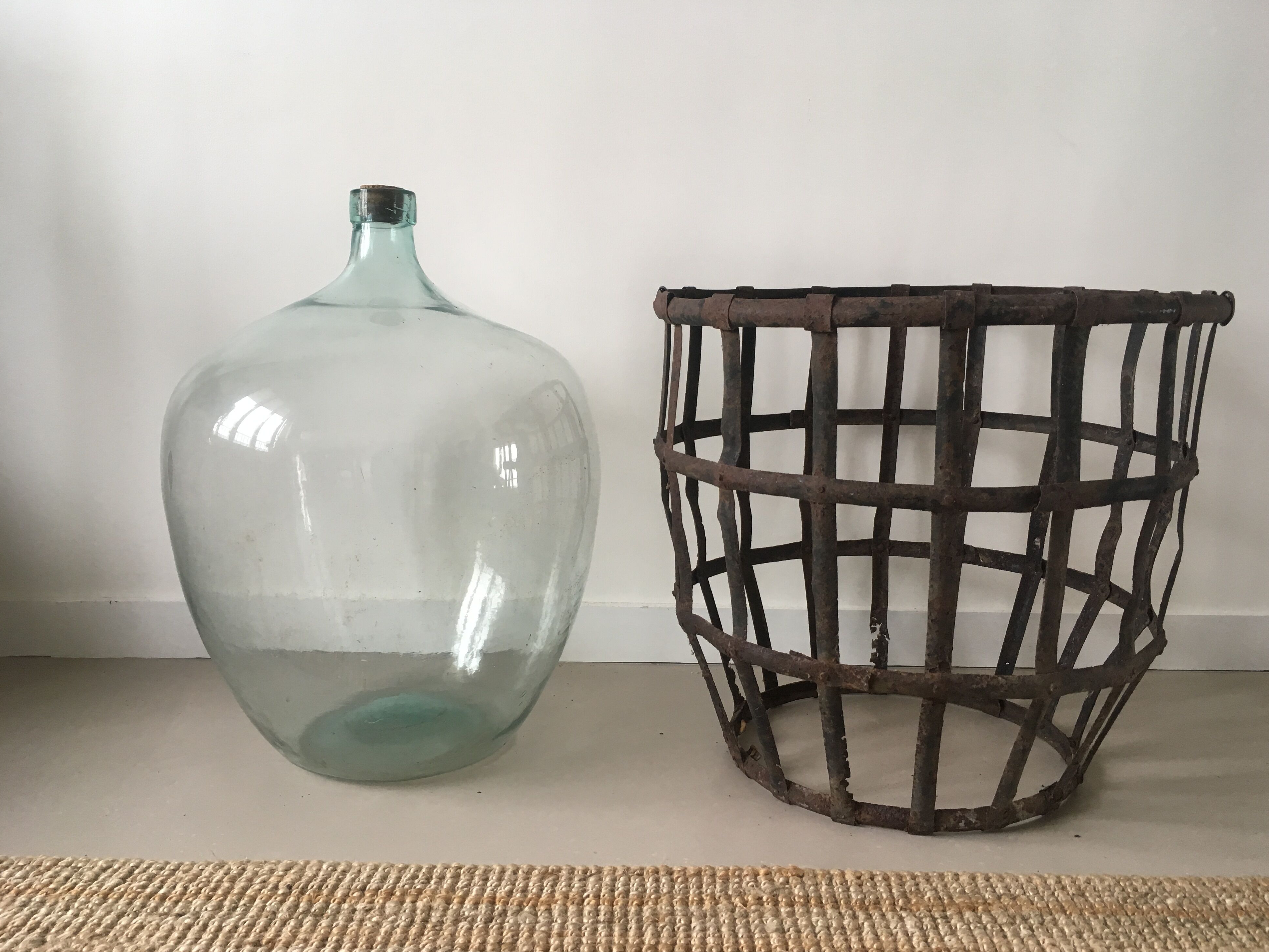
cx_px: 644
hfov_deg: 60.0
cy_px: 485
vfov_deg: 46.8
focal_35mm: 30
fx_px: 1100
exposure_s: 1/33
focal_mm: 4.15
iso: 40
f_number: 2.2
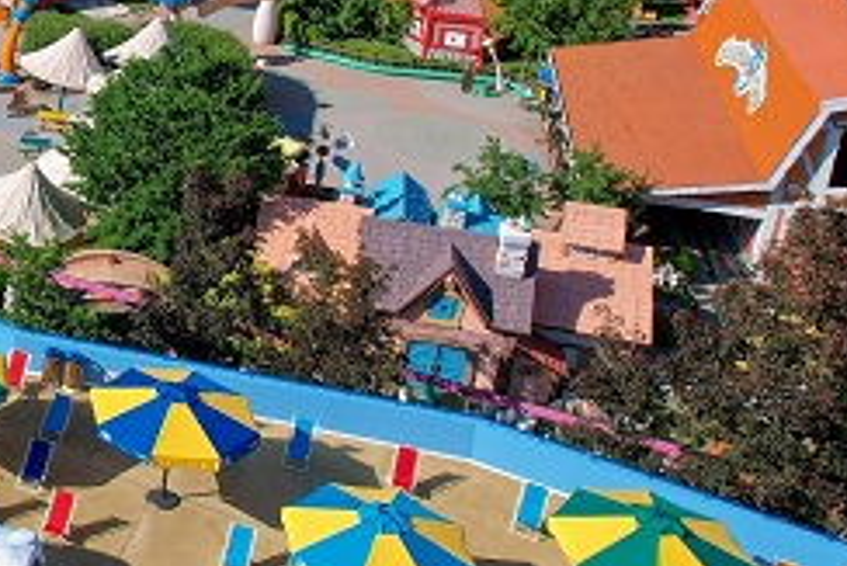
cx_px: -253
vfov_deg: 21.2
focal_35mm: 63
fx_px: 1483
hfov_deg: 26.9
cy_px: 73
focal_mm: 8.38
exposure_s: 1/1500
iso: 120
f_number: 2.8
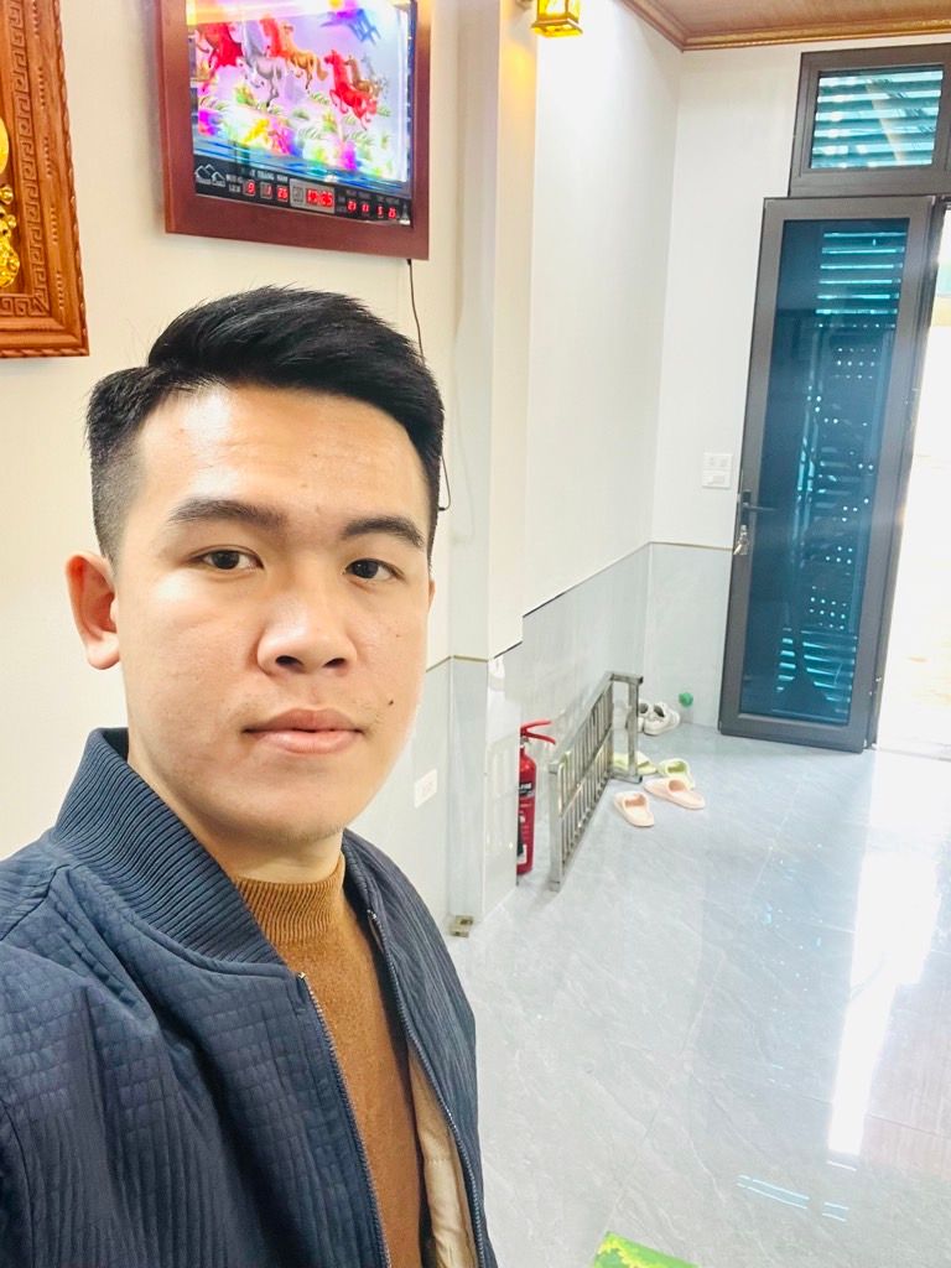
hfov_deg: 46.8
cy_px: 634
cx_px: 476
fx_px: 1099
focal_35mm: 30
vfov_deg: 60.0
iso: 200
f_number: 2.2
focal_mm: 2.71
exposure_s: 1/50
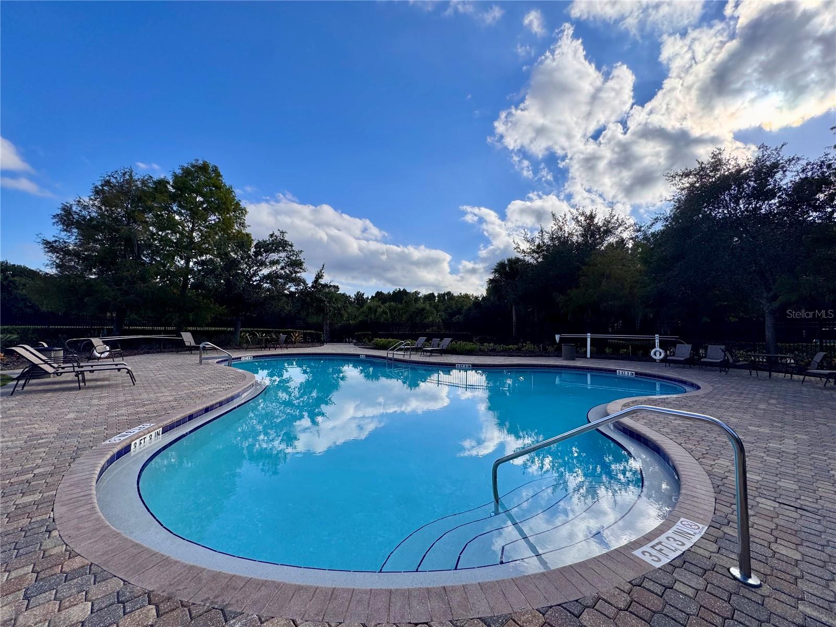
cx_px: 418
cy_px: 314
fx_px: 338
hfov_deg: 102.1
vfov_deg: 85.7
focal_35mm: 14
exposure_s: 1/1748
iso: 50
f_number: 2.2
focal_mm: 2.22
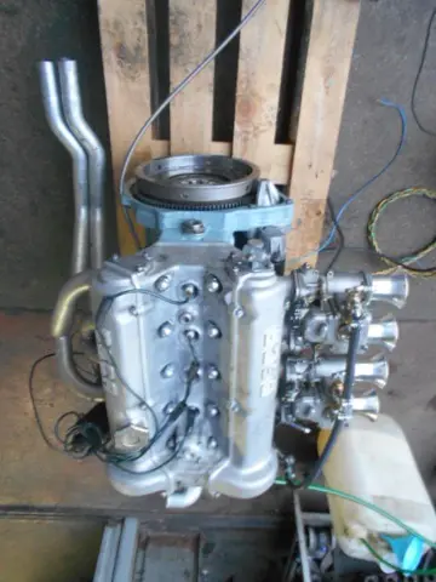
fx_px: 437
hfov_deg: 53.1
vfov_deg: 67.3
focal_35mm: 26
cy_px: 291
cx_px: 218
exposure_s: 1/10
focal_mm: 4.6
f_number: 3.2
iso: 400
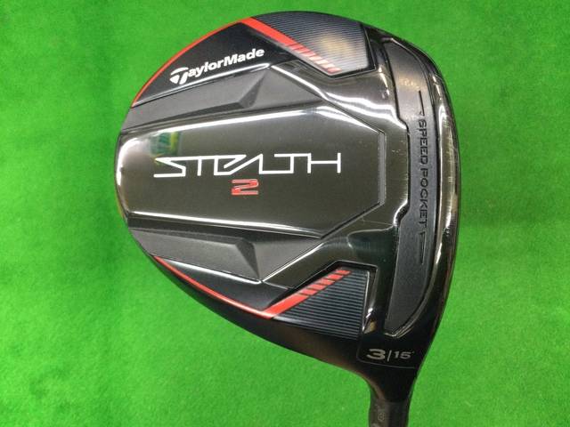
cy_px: 214
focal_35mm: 31
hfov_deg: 58.4
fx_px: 510
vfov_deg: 45.4
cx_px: 285
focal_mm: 3.3
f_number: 2.4
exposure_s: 1/30
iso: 200
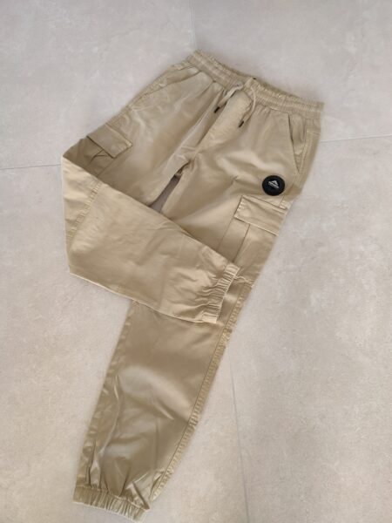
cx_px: 196
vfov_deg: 69.4
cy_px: 262
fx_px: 377
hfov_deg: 54.9
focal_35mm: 25
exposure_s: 1/33
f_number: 1.9
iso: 479
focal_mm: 6.04
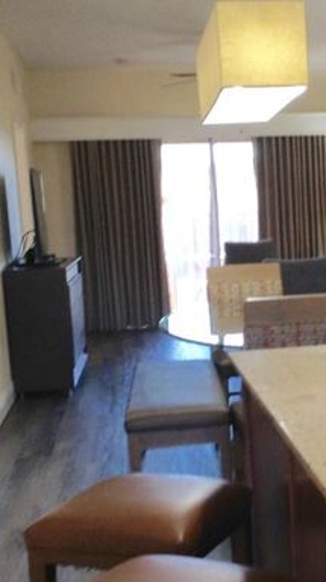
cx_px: 328
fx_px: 1016
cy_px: 326
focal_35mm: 66
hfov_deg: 17.8
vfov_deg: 31.9
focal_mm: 3.3
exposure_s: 1/24
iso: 40
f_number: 2.4
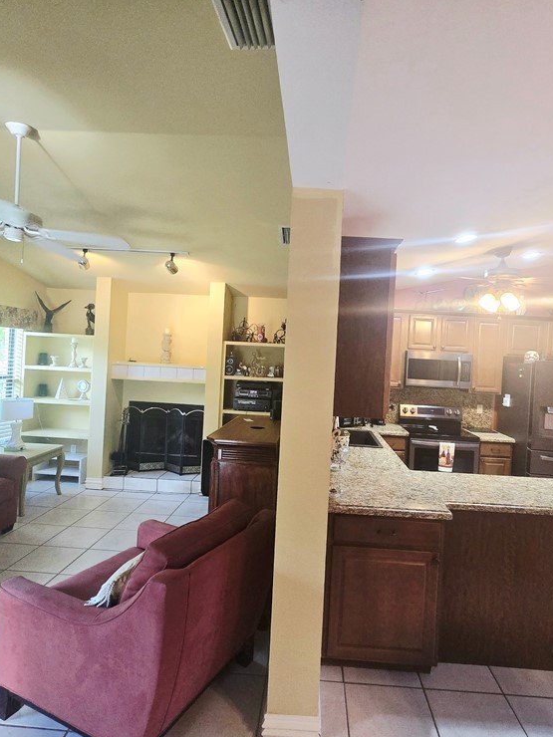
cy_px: 363
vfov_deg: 87.7
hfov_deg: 71.5
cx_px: 294
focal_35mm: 18
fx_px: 383
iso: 320
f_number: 2.2
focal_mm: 2.2
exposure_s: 1/60.2
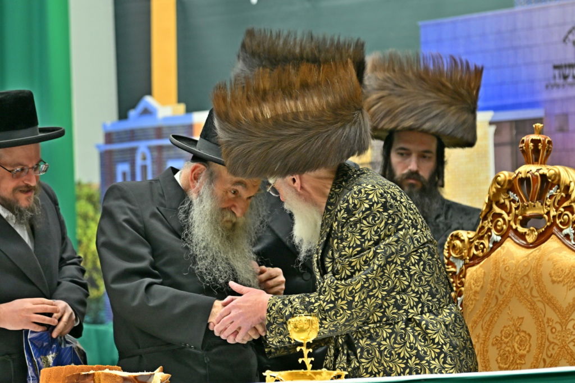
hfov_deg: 8.1
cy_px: 192
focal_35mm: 255
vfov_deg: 5.4
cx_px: 288
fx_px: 4071
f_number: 2.8
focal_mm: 170
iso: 250
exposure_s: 1/320
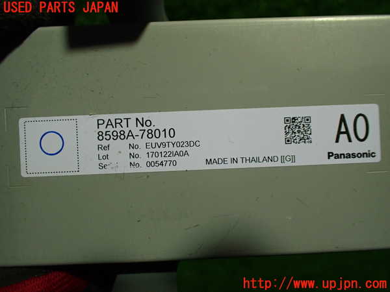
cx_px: 195
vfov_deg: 46.8
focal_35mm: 30
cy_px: 146
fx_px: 338
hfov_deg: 60.0
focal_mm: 5.4
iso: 200
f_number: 2.3
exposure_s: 1/125
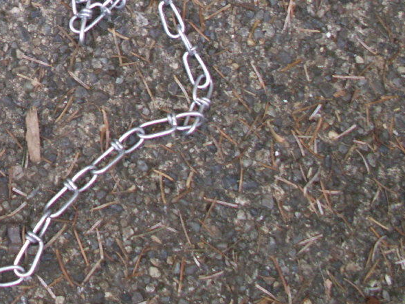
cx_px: -120
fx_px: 1112
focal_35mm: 95
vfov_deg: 15.0
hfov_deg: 19.1
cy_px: -72
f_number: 2.8
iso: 64
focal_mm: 5.86
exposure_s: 1/40
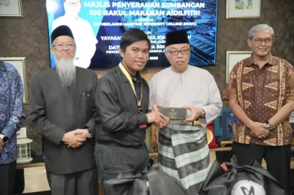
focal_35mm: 48
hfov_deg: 40.8
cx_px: 147
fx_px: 395
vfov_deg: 27.8
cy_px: 98
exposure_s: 1/80
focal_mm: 48.4
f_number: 2.8
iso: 800
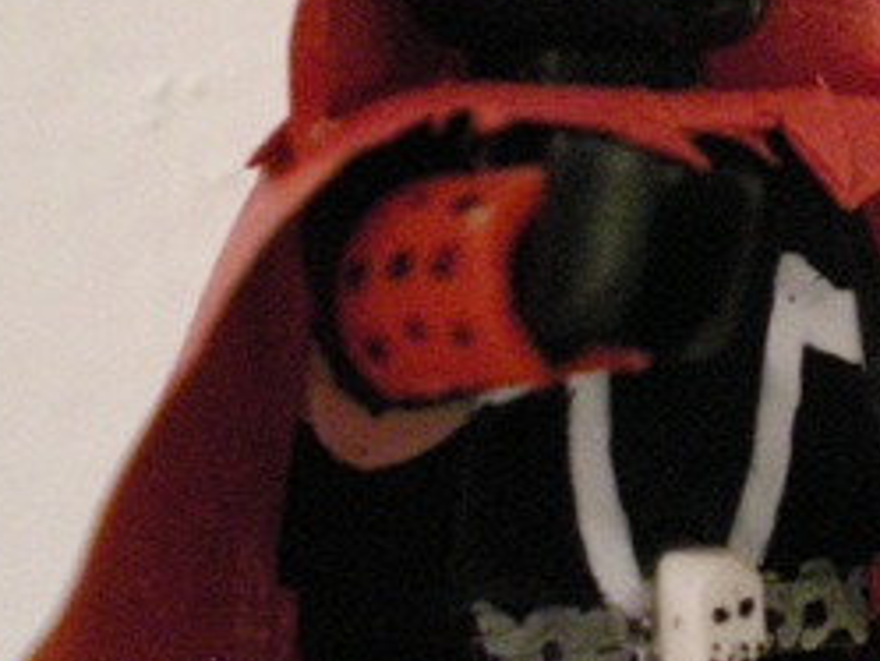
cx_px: 880
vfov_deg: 12.2
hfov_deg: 15.8
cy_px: 276
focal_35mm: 122
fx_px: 3103
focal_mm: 6.3
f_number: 3.1
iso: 636
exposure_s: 1/8
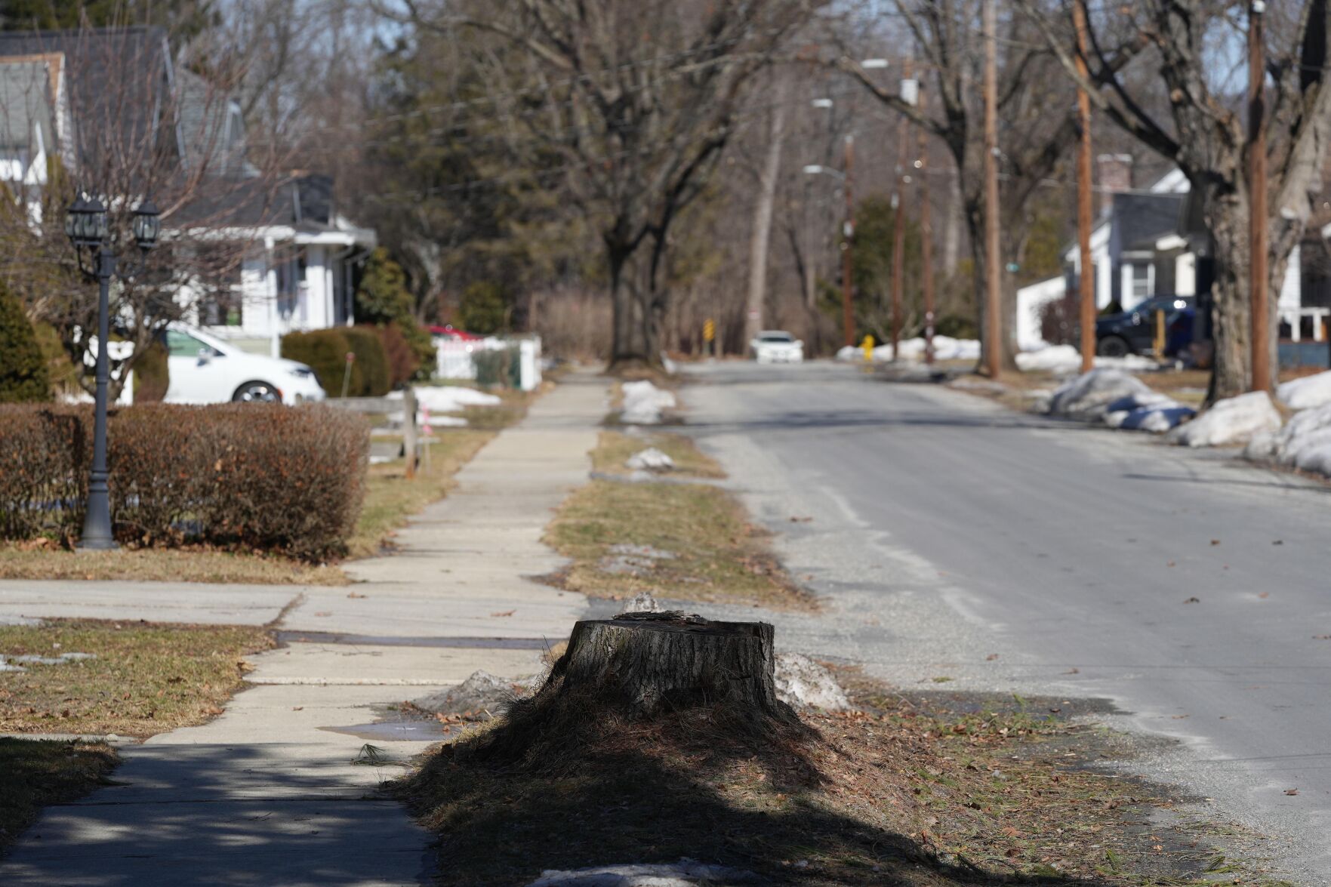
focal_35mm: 159
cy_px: 444
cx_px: 666
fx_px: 5878
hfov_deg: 12.9
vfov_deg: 8.6
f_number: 5.6
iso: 125
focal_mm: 159
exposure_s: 1/800
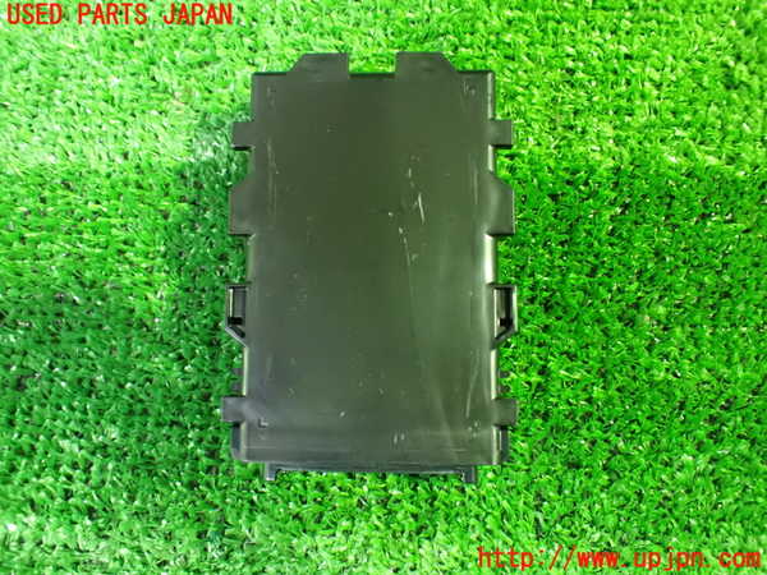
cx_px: 384
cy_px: 288
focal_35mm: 30
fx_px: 665
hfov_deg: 60.0
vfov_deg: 46.8
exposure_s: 1/30
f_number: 2.3
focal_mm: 5.4
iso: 1600
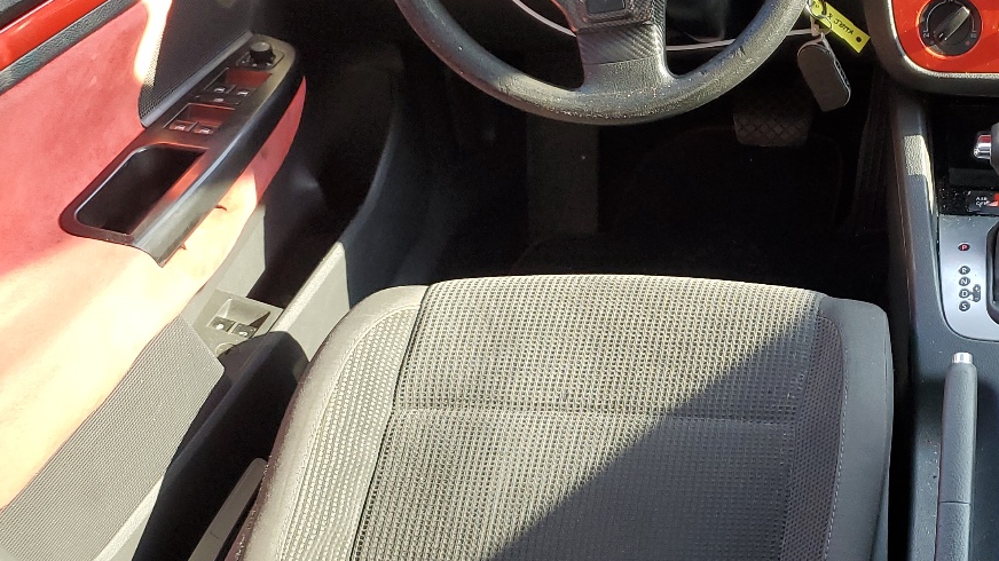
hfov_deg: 37.5
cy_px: 268
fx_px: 1377
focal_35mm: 52
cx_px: 882
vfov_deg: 23.0
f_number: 1.5
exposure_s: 1/120
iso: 82
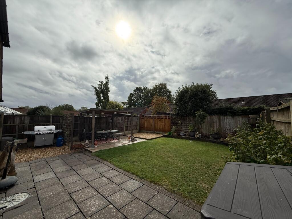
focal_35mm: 14
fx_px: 118
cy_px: 110
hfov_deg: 102.1
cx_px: 146
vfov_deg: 85.7
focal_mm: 2.22
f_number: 2.2
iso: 50
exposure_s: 1/6173
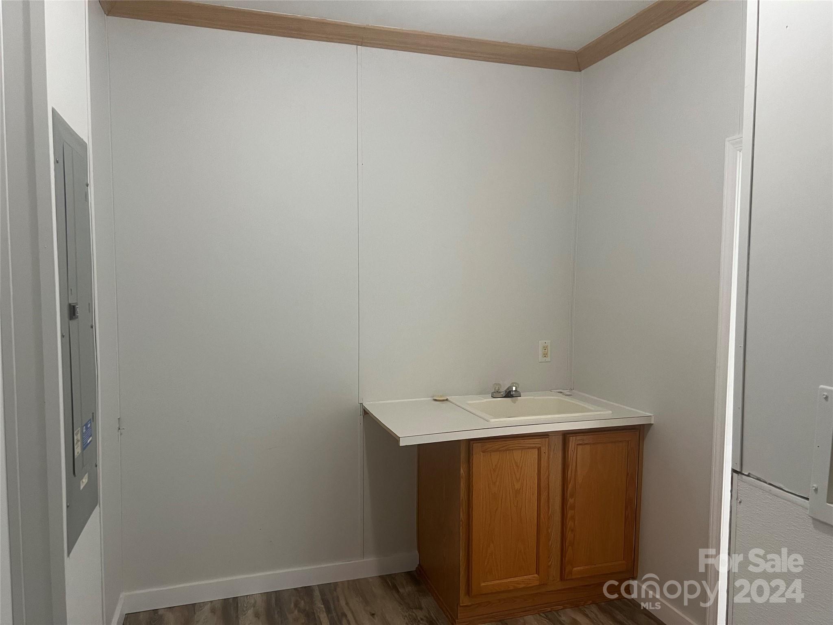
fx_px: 626
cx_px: 416
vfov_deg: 53.1
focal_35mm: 26
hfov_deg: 67.3
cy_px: 312
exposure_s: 1/60
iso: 125
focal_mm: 5.7
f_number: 1.5
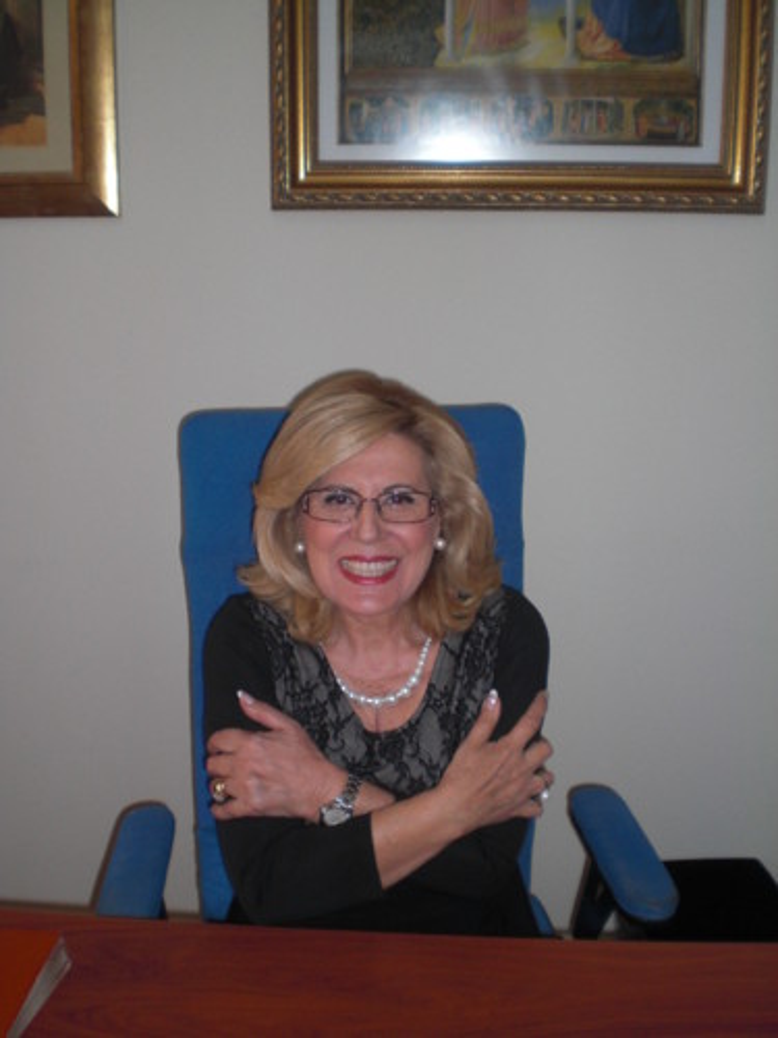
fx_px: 1139
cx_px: 389
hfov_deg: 37.7
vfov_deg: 49.0
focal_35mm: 38
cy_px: 519
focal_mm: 6.3
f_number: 3.1
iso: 100
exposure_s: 1/60
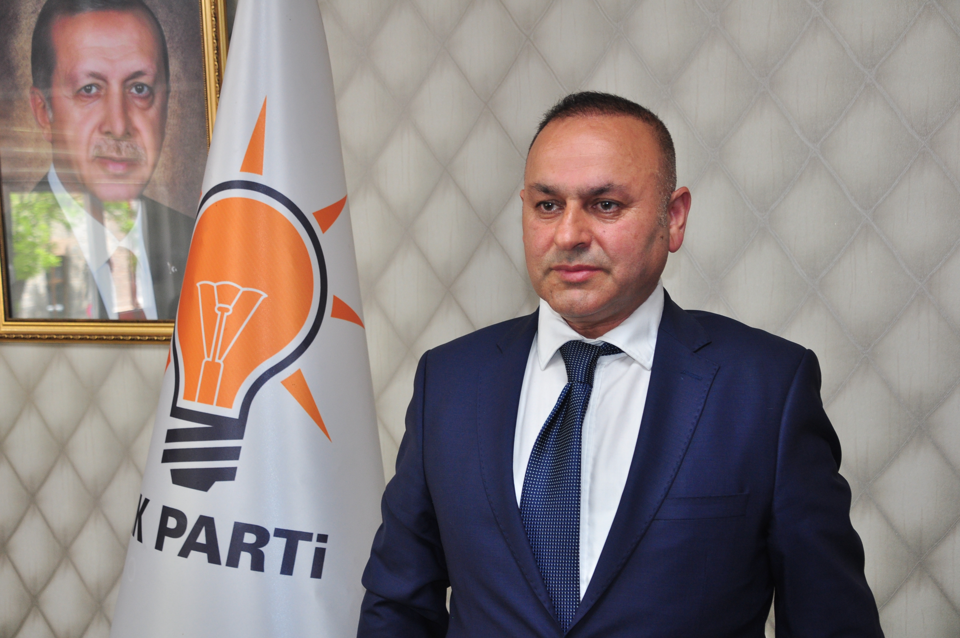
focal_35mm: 39
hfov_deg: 49.6
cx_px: 480
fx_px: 1039
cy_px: 319
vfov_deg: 34.1
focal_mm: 26
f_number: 3.8
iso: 400
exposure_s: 1/60
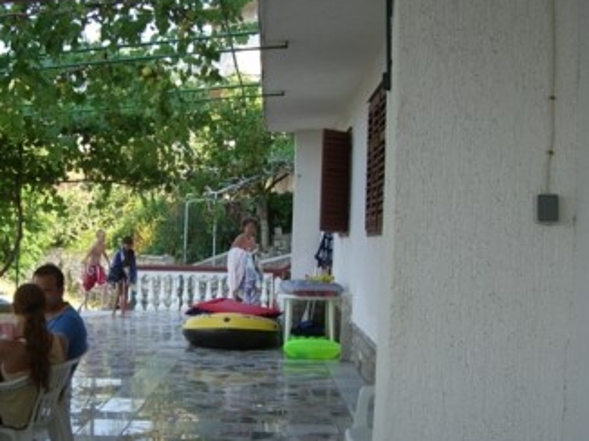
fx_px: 952
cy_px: 240
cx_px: 202
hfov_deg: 34.1
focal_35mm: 56
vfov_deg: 26.1
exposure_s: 1/250
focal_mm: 6.2
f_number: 2.7
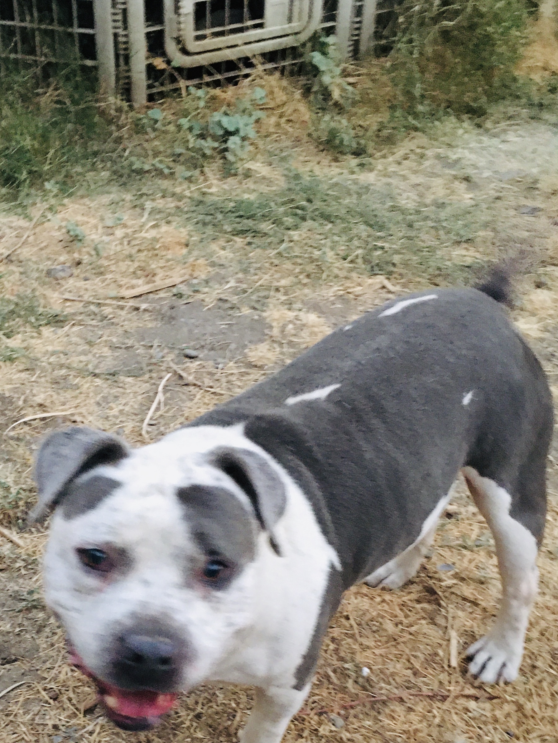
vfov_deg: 37.7
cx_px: 171
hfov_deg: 29.4
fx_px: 1053
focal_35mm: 49
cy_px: 580
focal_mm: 4.15
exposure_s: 1/15
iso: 400
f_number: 2.2
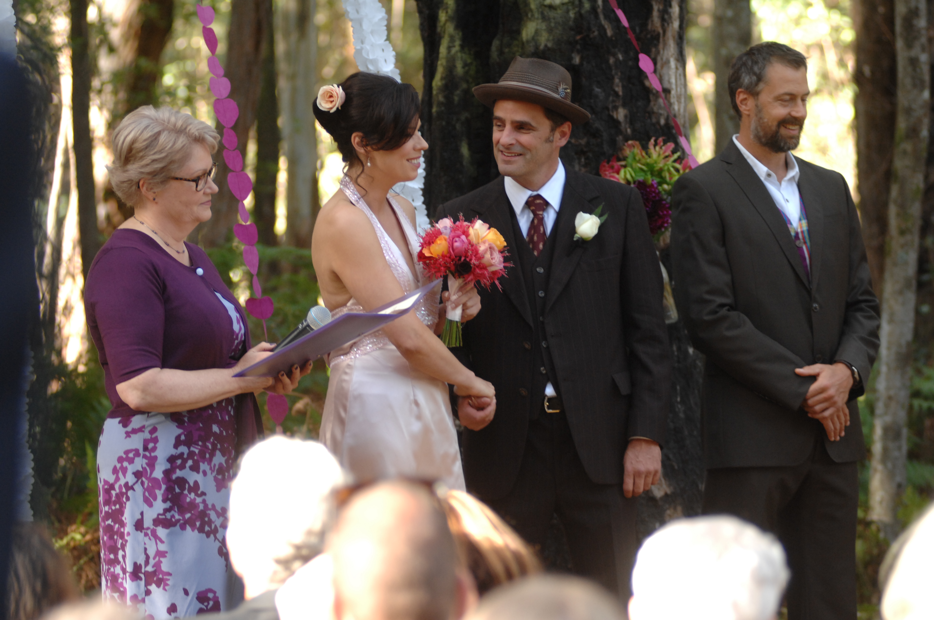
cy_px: 310
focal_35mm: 158
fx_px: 4081
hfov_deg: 13.1
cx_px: 467
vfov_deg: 8.7
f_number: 2.8
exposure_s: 1/125
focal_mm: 105
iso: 400
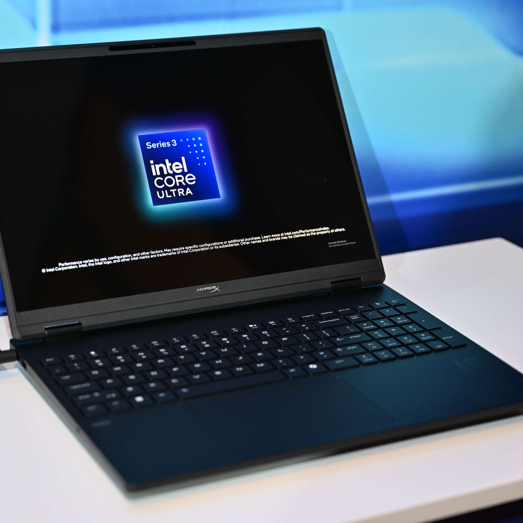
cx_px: 225
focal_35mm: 81
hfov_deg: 21.4
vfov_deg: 21.4
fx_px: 1385
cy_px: 261
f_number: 2.8
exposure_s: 1/160
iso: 640
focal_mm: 63
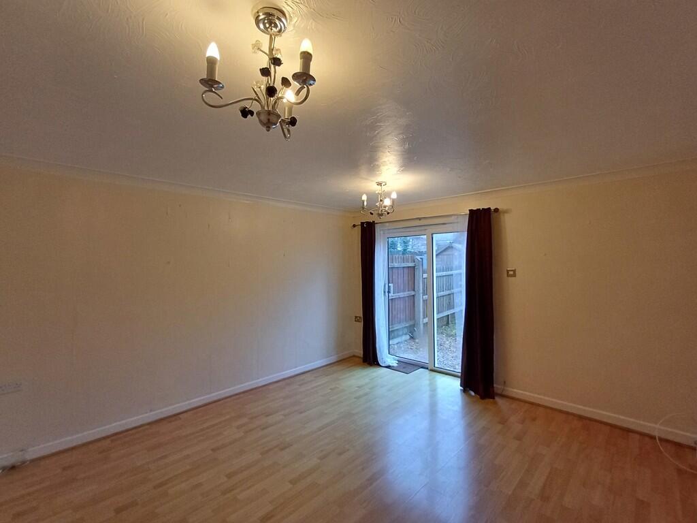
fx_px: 322
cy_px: 262
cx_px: 348
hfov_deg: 94.5
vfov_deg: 78.1
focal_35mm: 16
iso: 200
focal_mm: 1.64
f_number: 2.2
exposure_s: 1/50
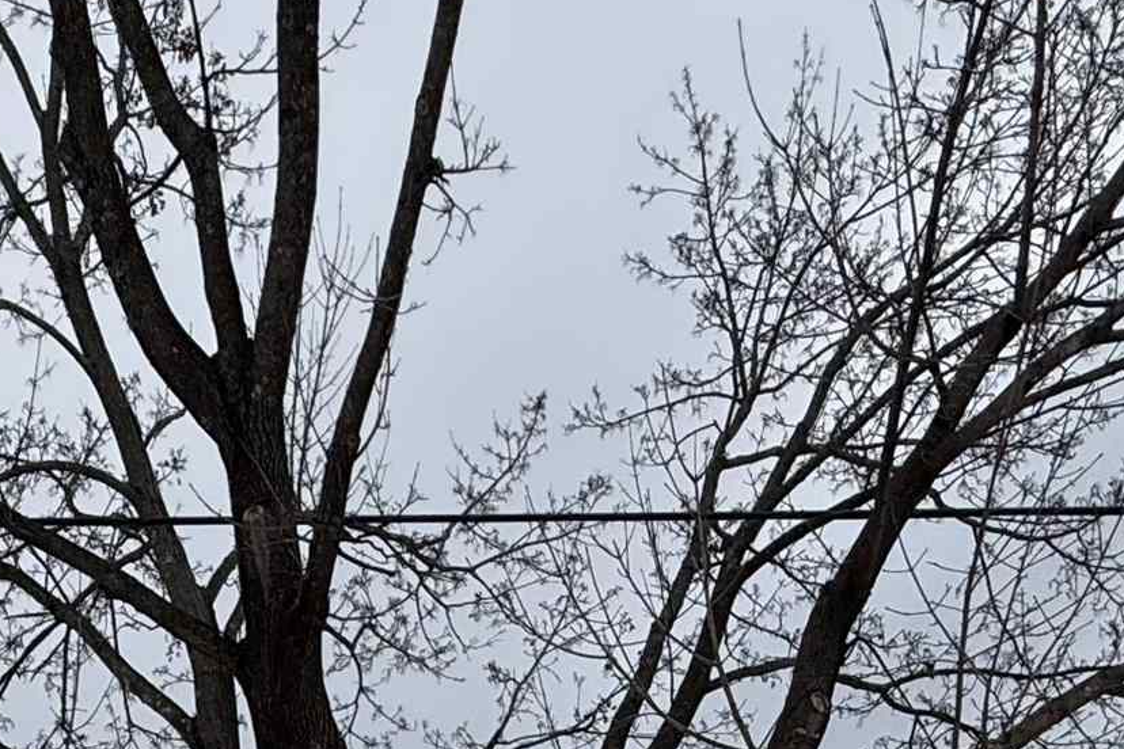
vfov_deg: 18.0
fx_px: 1686
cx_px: 152
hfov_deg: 35.1
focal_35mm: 54
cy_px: 1459
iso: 50
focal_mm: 2.22
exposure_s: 1/4425
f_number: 2.2
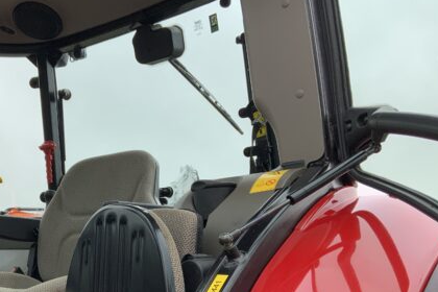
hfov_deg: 41.6
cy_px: 221
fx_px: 560
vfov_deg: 28.8
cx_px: 117
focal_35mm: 46
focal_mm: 3
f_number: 1.8
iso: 50
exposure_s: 1/122
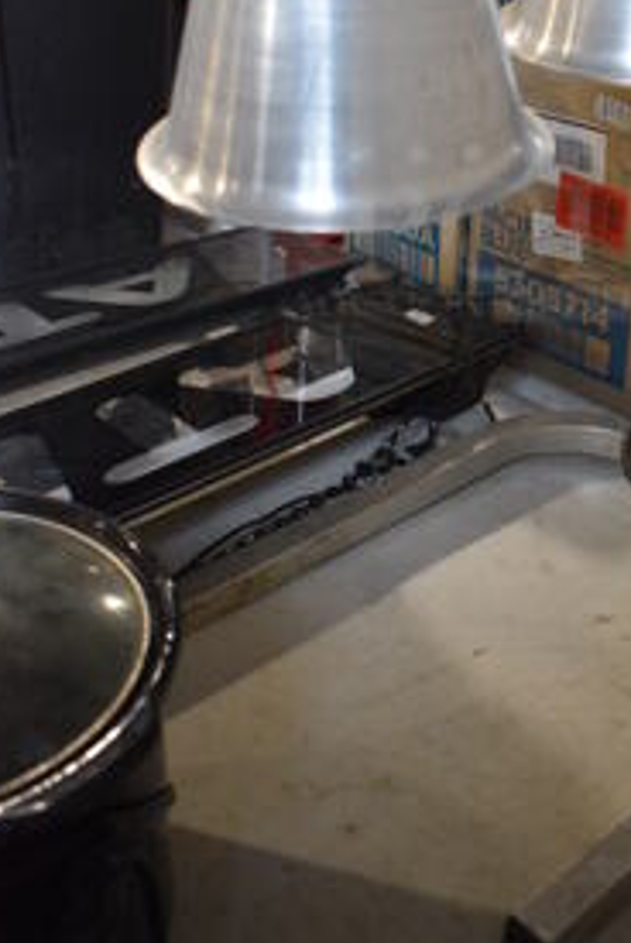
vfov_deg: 40.6
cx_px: 473
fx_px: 1233
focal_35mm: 47
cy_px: 228
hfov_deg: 28.3
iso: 1400
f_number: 3.5
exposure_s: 1/125
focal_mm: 18
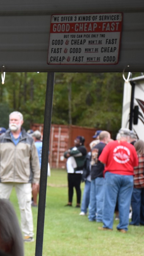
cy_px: 128
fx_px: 1127
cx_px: -9
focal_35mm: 166
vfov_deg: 13.0
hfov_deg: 7.3
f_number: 5.3
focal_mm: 70
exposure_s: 1/250
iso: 800
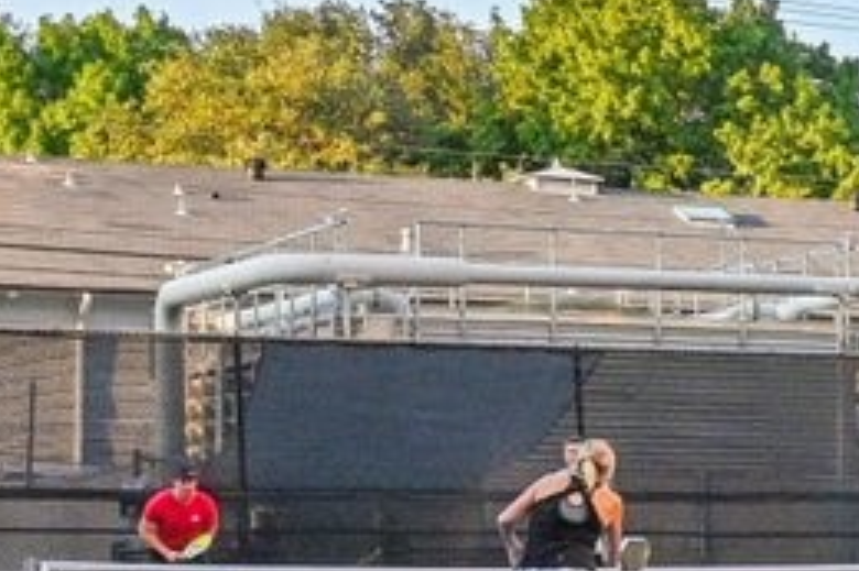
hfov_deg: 12.5
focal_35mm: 142
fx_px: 3386
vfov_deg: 9.6
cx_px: 1784
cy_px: 523
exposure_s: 1/250
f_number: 8
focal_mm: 18
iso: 400
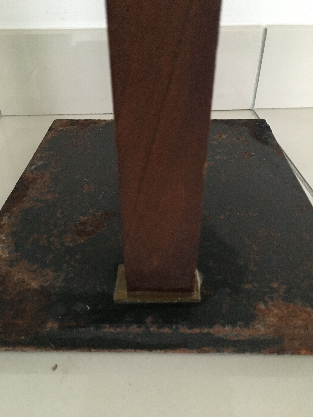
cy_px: 208
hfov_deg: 48.2
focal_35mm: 29
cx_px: 156
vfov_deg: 61.7
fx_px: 350
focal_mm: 4.15
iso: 320
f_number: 2.2
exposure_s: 1/15
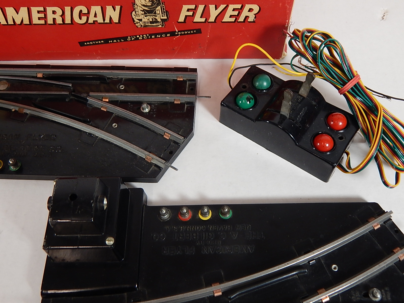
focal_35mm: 34
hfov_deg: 54.0
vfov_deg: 41.8
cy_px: 152
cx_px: 202
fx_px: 397
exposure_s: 1/30
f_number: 3.3
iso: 140
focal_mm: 6.1
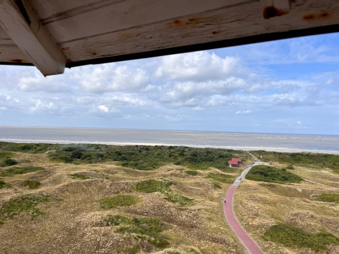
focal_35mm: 26
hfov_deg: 67.3
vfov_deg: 53.1
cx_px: 170
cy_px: 127
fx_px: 255
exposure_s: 1/4310
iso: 50
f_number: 1.6
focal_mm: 5.1
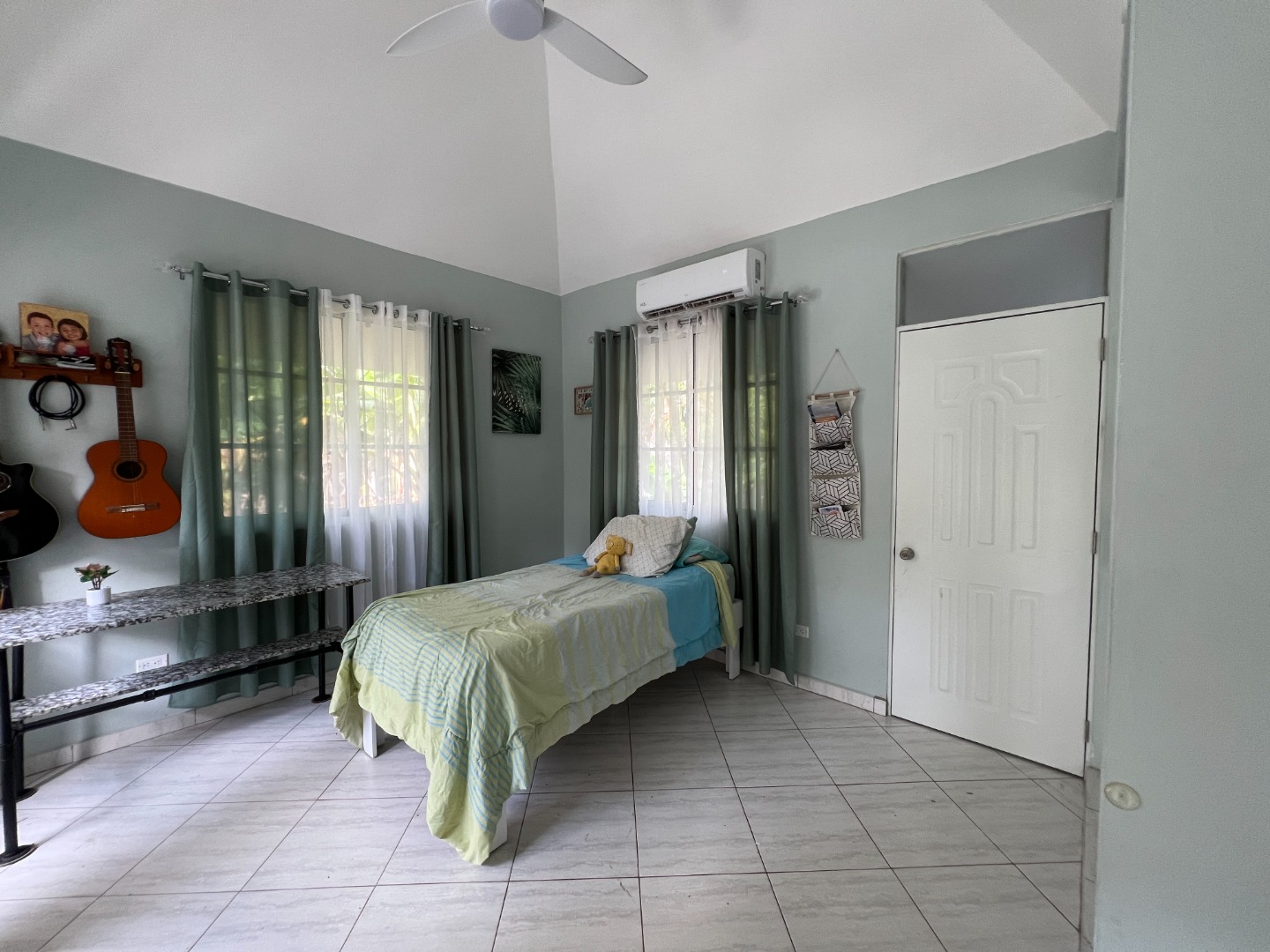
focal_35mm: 13
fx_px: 477
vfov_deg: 89.9
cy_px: 476
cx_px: 635
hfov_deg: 106.2
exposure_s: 1/99
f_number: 1.8
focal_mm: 1.57
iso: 125
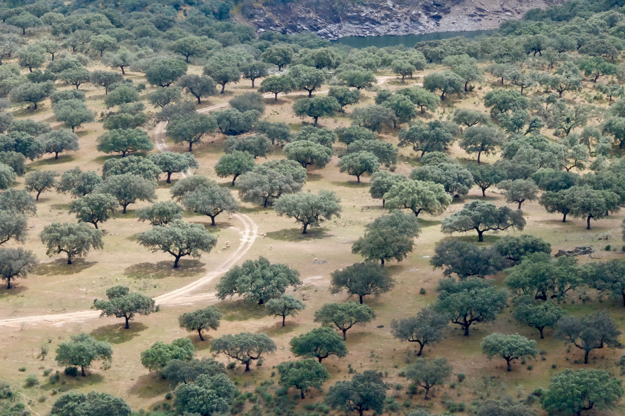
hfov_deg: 9.8
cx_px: 312
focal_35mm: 210
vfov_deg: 6.5
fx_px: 3646
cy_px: 208
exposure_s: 1/150
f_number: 22
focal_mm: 140
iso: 5000
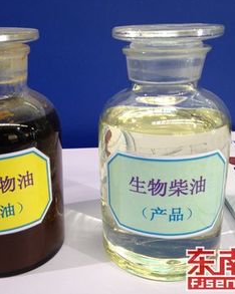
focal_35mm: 44
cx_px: 86
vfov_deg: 42.0
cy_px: 146
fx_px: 383
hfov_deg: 33.9
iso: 50
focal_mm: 4.12
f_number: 2.4
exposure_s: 1/24
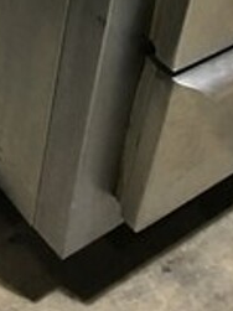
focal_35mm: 94
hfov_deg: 15.5
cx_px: 12
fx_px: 844
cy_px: -125
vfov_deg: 18.9
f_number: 2.2
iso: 64
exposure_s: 1/4
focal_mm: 4.15
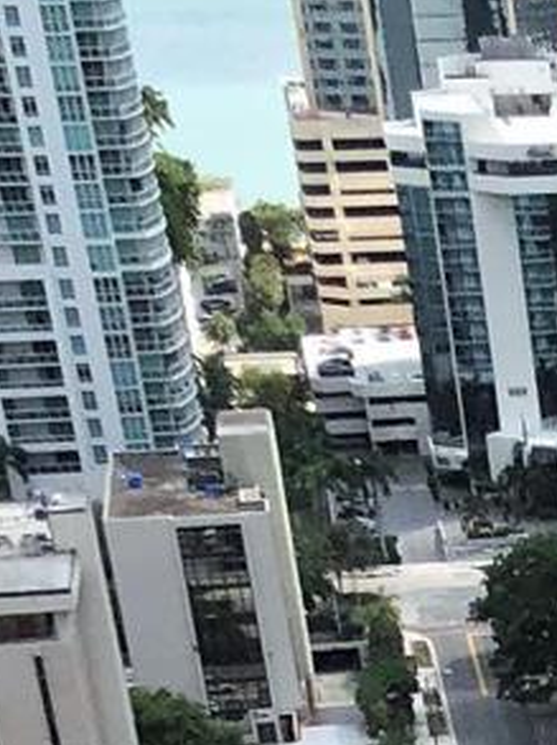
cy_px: 1533
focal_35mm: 147
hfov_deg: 8.9
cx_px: 1404
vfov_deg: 11.9
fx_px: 3161
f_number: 1.8
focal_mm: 3.99
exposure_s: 1/2558
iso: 20
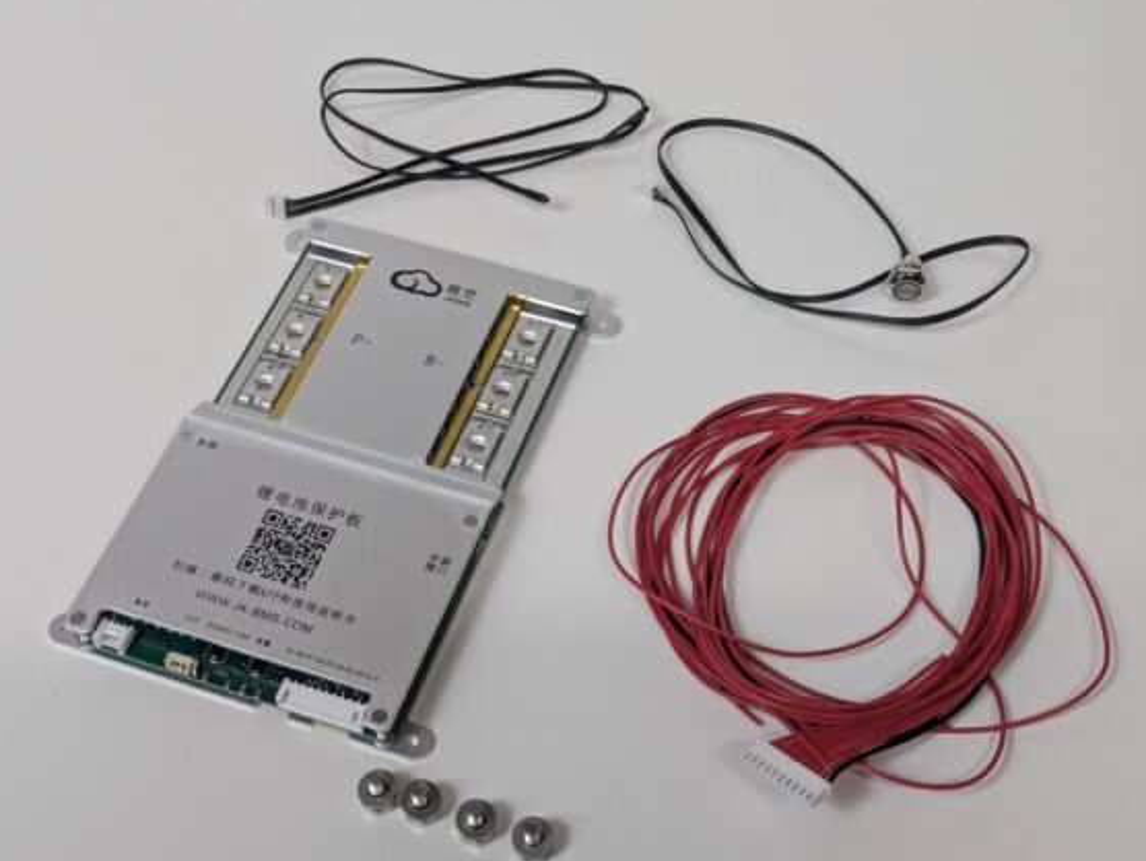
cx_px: 534
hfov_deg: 34.9
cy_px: 452
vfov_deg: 26.6
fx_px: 1822
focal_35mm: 55
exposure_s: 1/100
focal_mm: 5.43
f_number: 1.89
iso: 102
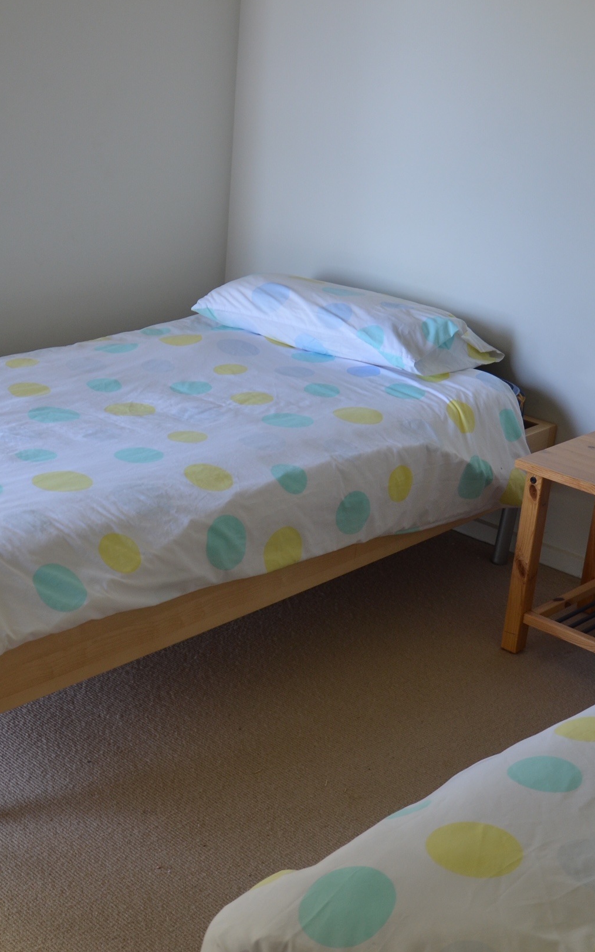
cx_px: 128
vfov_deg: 39.6
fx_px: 1323
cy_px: 474
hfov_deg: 25.0
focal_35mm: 51
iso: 250
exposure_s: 1/60
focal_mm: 22
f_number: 4
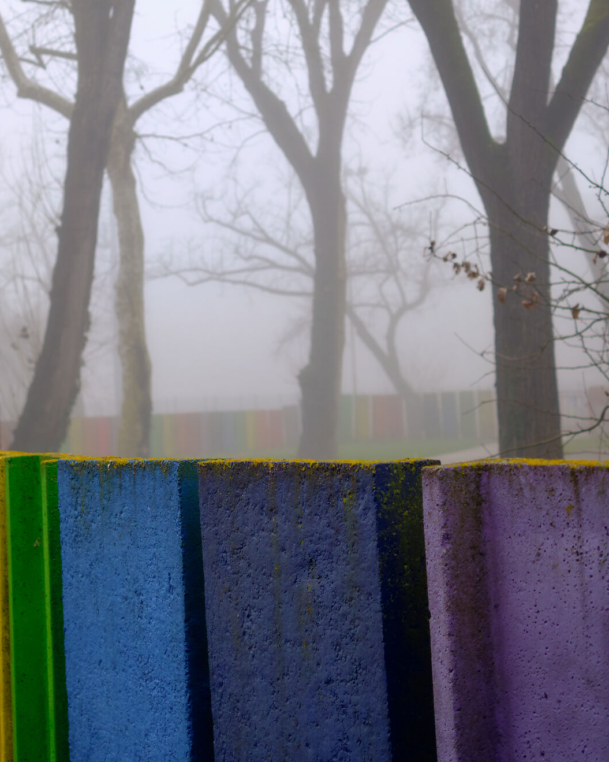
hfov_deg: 21.7
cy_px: 178
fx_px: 1577
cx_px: 184
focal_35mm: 70
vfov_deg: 26.7
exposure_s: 1/950
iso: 200
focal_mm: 27
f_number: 2.8
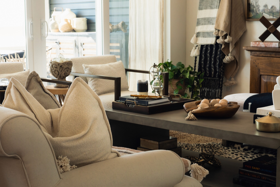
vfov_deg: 19.5
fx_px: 545
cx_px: 140
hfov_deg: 28.8
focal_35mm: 70
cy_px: 94
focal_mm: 70
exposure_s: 1/125
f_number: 20
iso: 5000
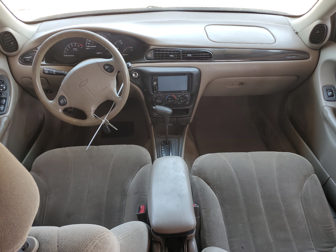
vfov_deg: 53.1
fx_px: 252
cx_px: 168
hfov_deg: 67.3
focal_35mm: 26
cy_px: 126
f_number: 1.5
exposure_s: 1/60.2
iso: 58
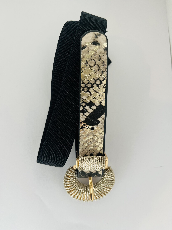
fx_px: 172
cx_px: 86
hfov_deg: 53.1
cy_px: 115
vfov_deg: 67.3
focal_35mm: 26
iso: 50
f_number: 1.6
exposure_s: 1/583
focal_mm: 5.1
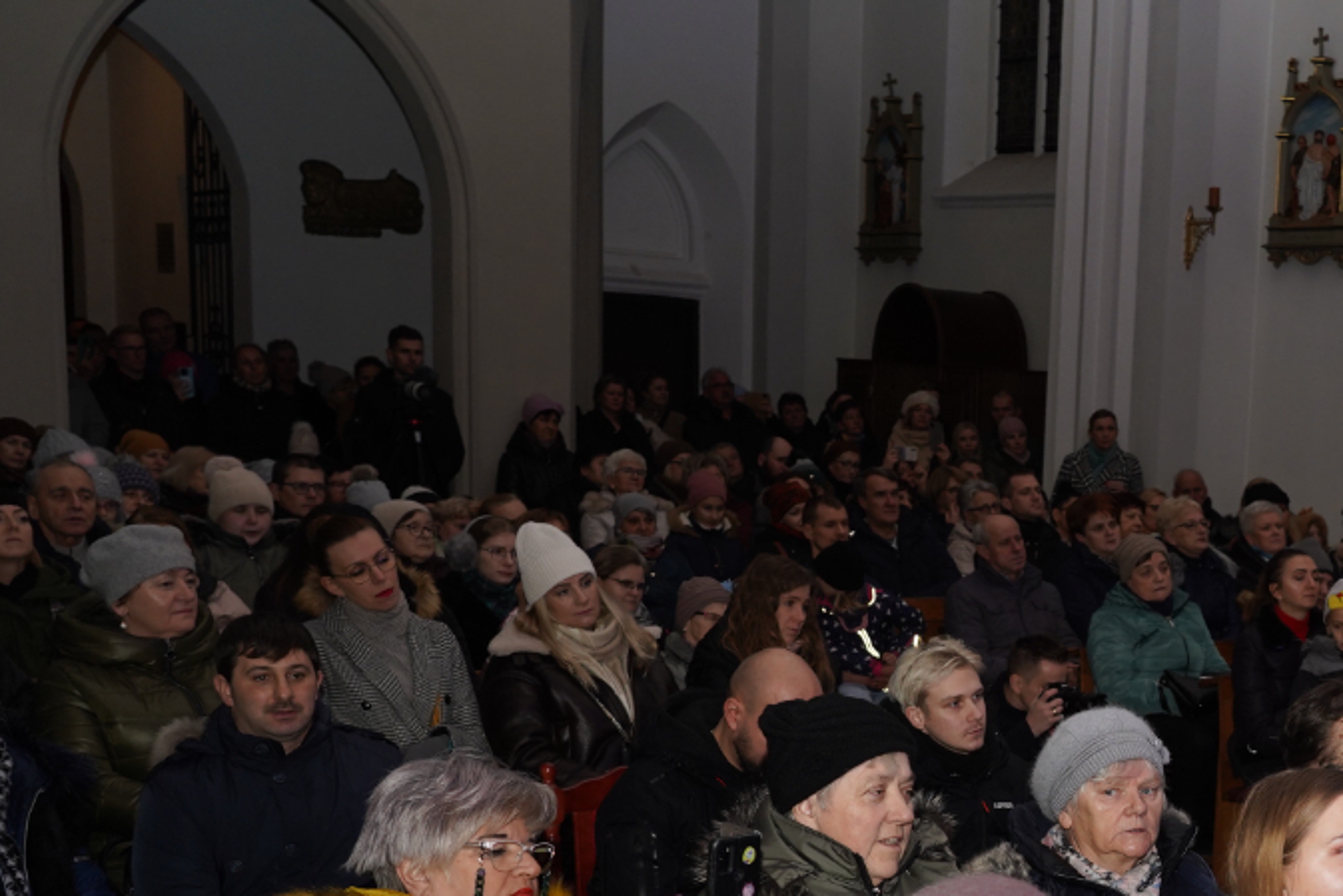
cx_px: 1273
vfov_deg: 23.6
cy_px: 799
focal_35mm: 56
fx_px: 2089
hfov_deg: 33.3
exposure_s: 1/100
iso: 1000
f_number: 5
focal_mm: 29
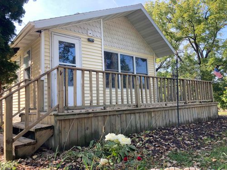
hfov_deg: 63.4
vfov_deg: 49.7
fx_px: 184
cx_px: 114
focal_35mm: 28
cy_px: 85
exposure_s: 1/248
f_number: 1.8
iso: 20
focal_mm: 3.99
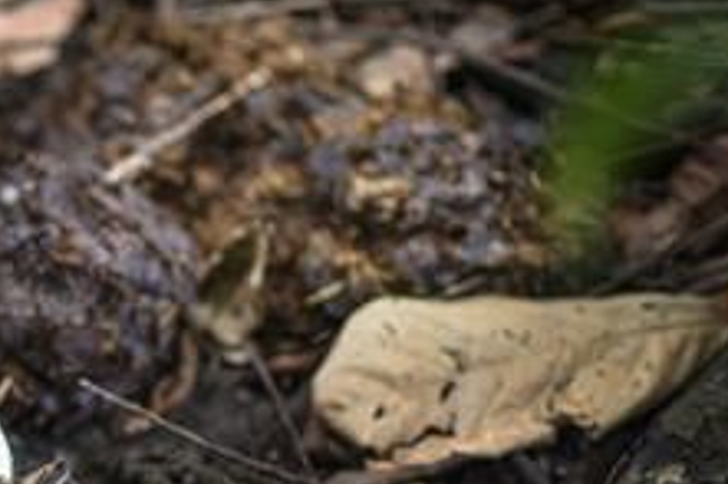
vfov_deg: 13.2
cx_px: -208
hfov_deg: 18.5
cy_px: 438
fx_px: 2081
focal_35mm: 103
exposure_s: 1/40
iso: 400
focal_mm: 35
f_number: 1.4
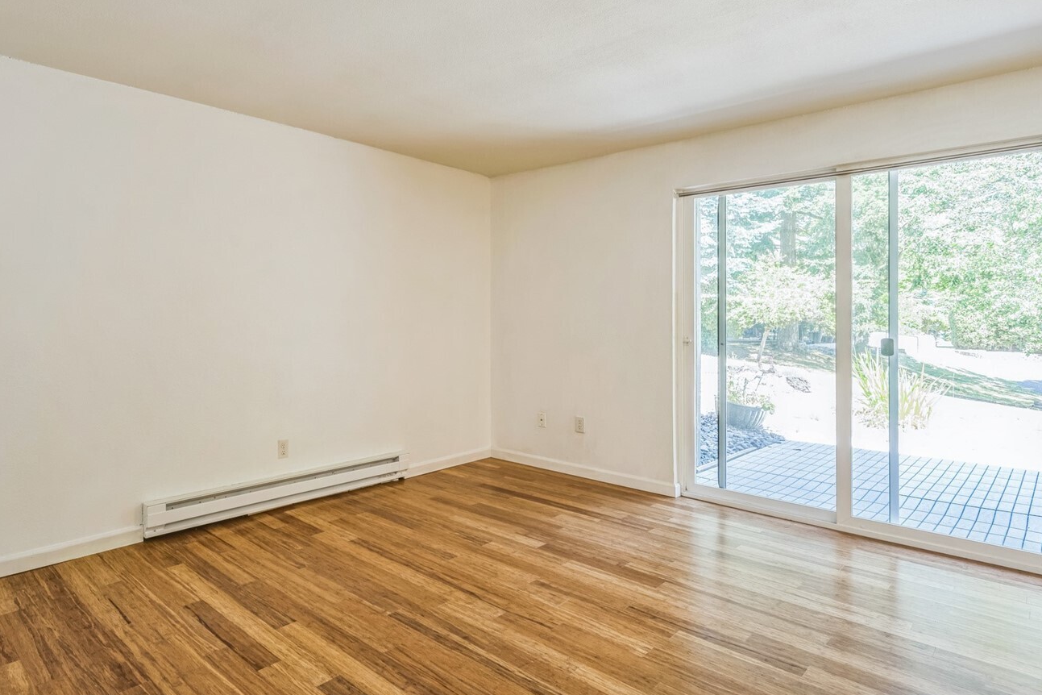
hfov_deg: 79.9
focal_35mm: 21
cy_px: 325
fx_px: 608
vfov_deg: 59.4
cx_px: 399
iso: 320
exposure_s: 1/4
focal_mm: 16
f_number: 8
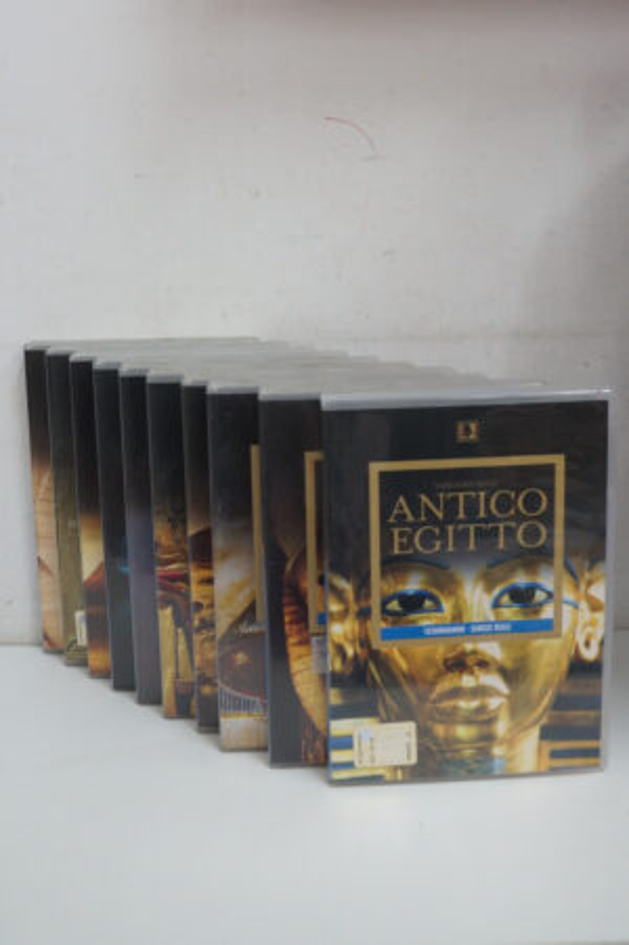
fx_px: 709
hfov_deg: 47.9
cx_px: 314
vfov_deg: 67.4
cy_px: 472
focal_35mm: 27
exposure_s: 1/60
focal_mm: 18
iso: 800
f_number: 4.5
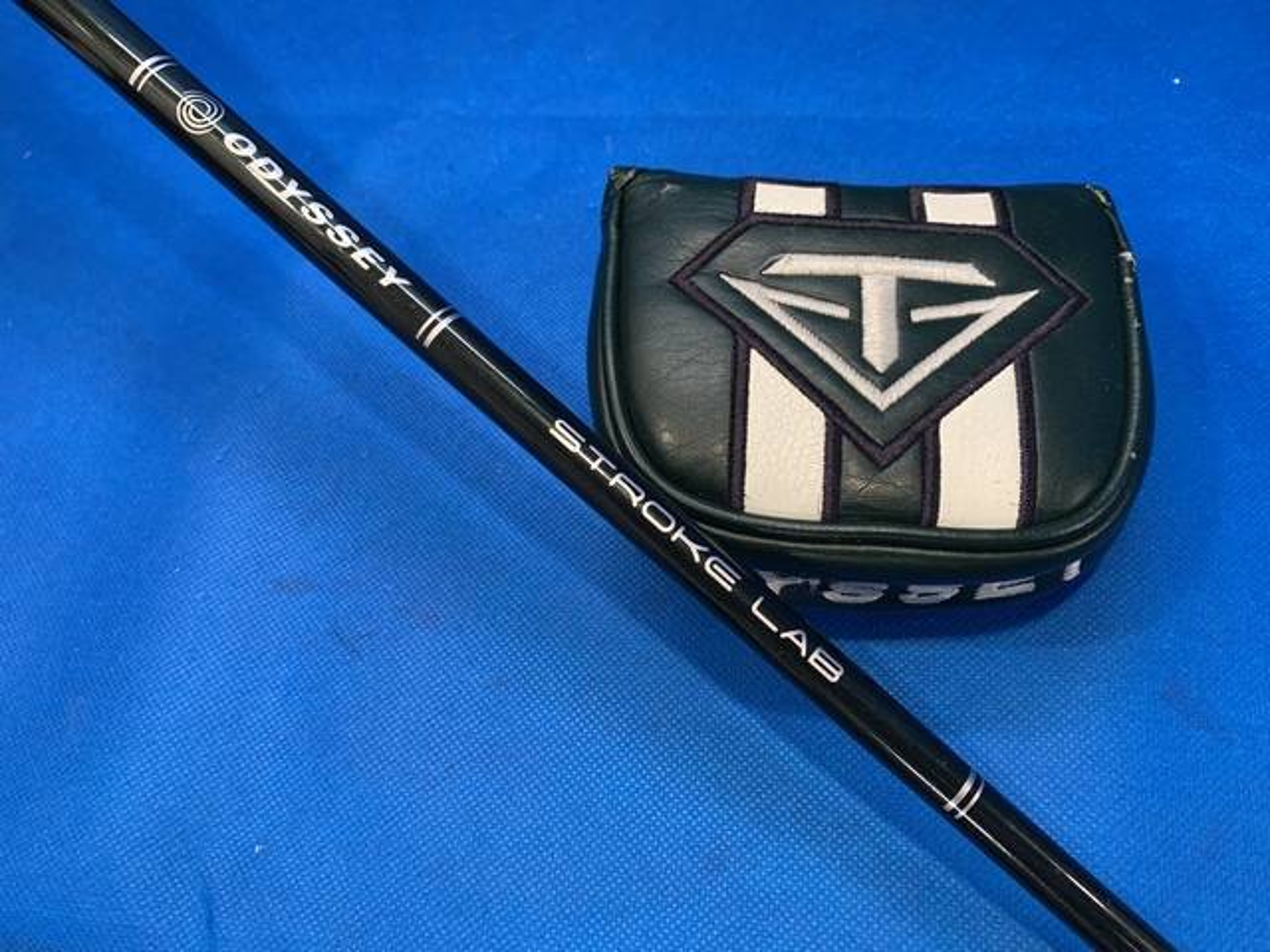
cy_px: 476
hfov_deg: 67.3
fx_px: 954
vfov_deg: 53.1
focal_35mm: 26
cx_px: 635
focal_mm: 4.25
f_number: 1.8
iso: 100
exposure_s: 1/60
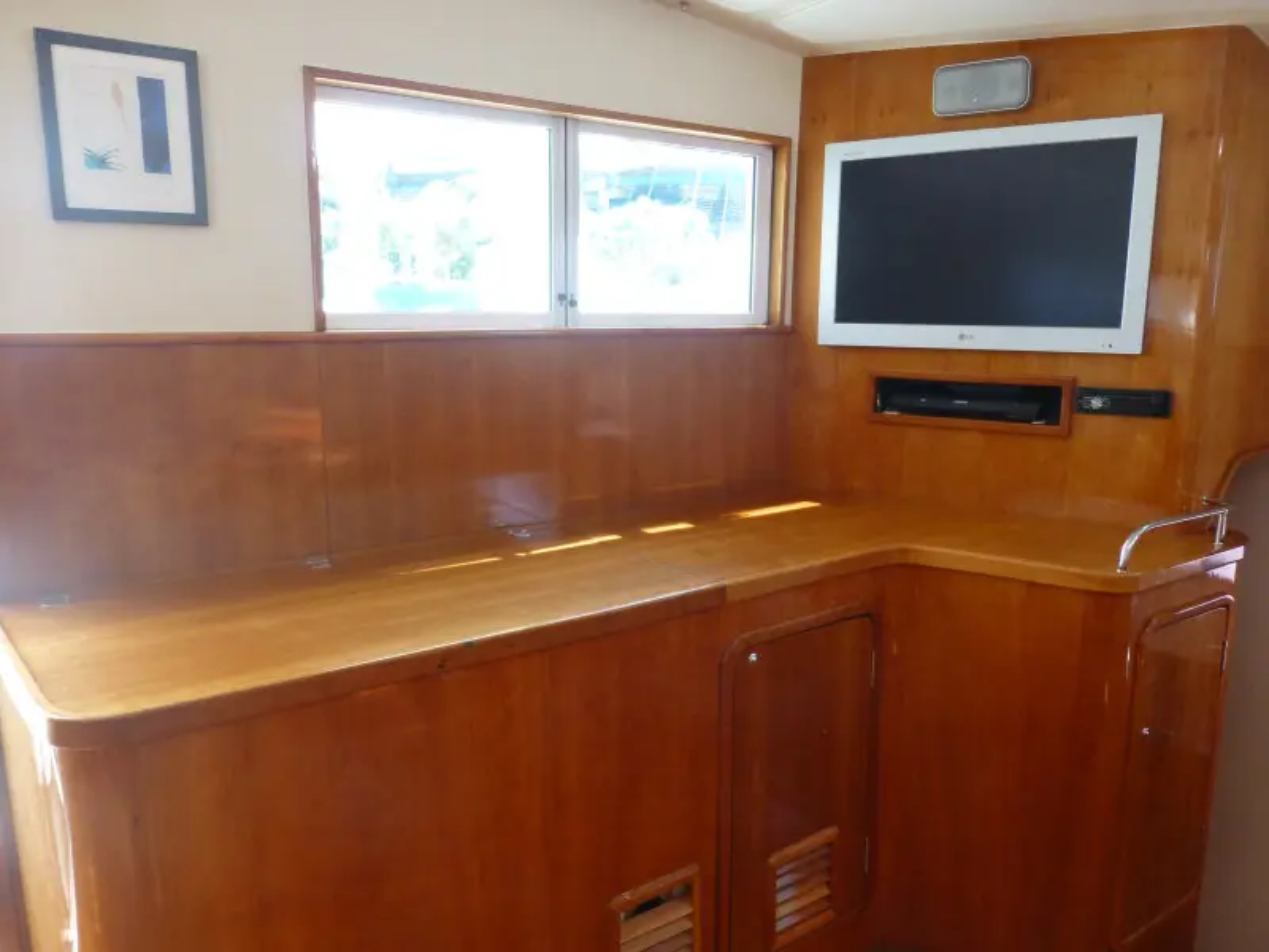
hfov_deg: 71.6
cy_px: 476
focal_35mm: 24
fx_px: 880
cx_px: 634
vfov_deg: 56.8
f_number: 3.3
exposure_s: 1/60
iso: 320
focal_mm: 4.3
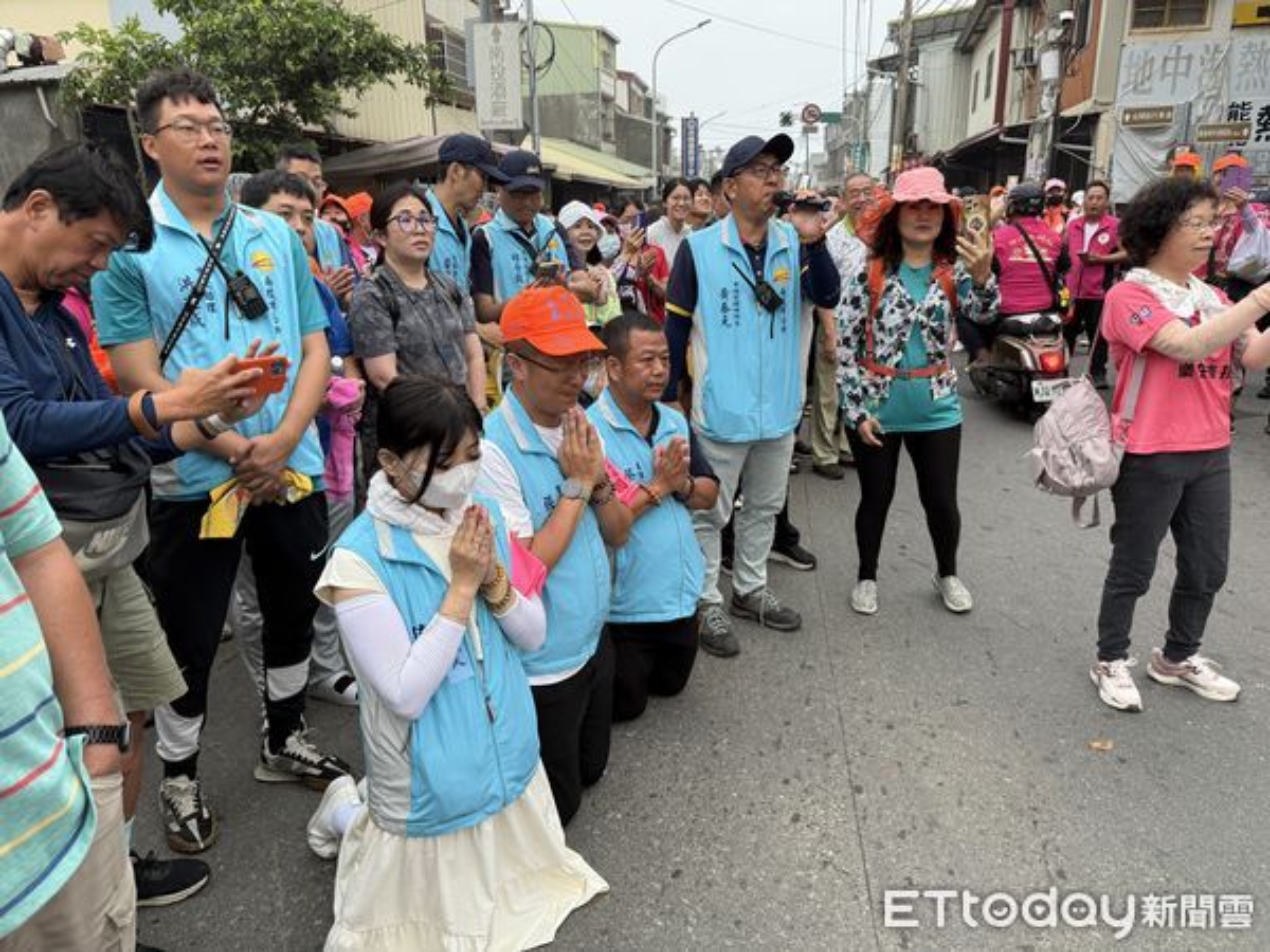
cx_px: 635
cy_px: 476
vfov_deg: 56.8
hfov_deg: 71.6
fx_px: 881
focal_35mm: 24
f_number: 1.78
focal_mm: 6.76
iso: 160
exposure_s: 1/121
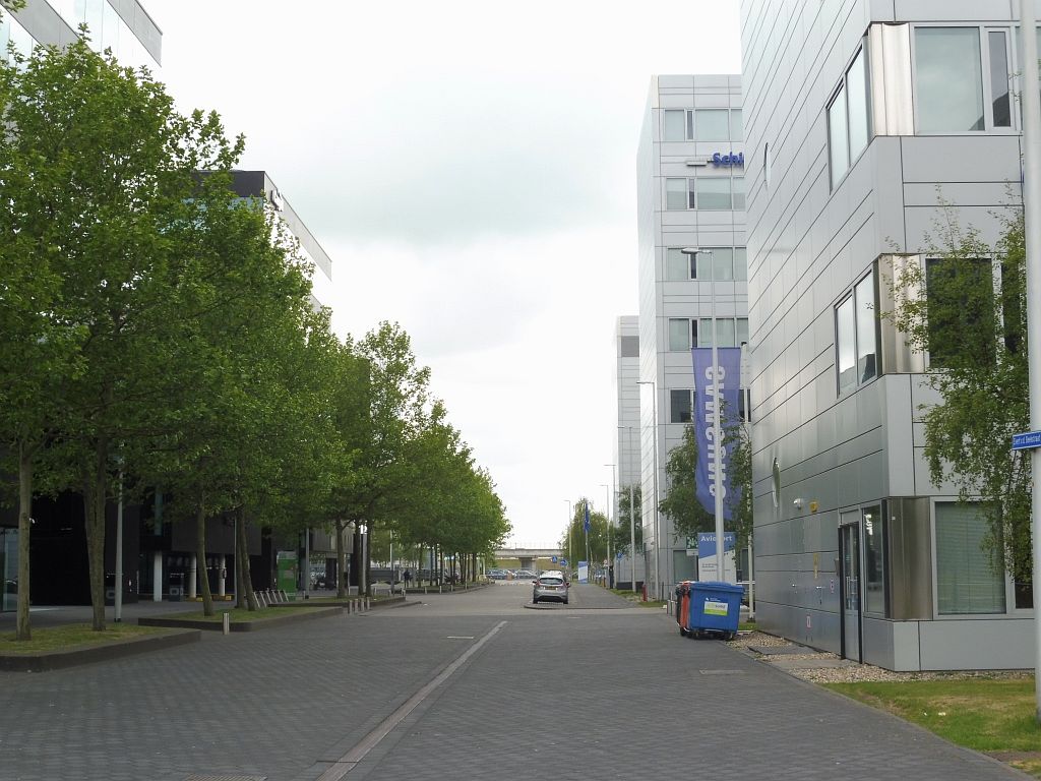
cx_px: 520
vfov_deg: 28.6
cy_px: 390
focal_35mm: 51
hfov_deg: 37.5
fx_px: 1534
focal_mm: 9
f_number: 5
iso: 100
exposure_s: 1/250
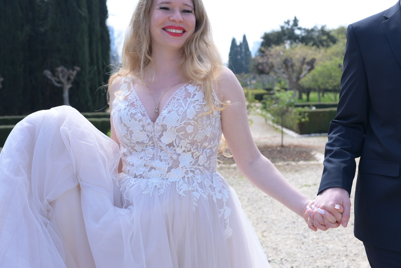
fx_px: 535
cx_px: 263
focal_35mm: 48
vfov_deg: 27.9
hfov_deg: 40.7
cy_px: 89
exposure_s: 1/800
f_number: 3.5
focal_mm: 24
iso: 125
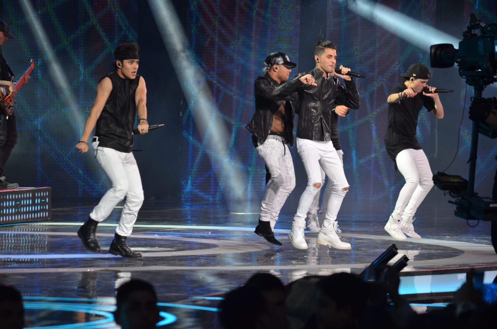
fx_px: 3099
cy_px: 164
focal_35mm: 225
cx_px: 248
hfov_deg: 9.2
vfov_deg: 6.1
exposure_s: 1/125
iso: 800
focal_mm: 150
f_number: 5
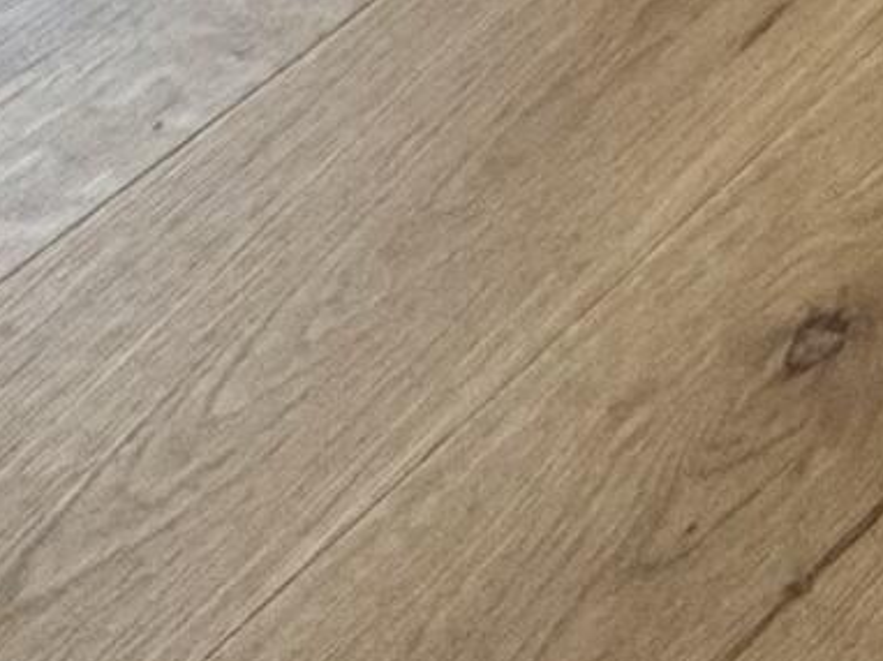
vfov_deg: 8.6
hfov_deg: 16.3
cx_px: 1345
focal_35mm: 110
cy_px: -1807
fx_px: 2804
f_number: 2.2
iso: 64
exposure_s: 1/99
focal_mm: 2.22
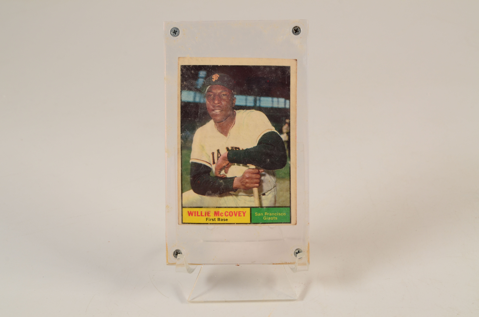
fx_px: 797
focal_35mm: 60
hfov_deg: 33.5
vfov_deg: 22.5
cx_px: 240
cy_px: 158
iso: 200
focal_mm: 40
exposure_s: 1/160
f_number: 13
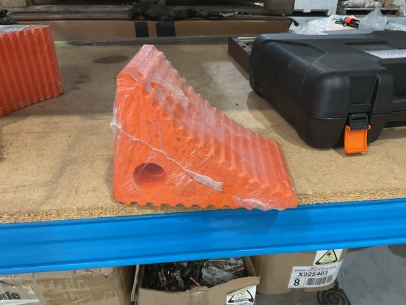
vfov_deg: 48.2
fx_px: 340
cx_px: 203
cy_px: 152
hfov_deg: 61.7
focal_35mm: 29
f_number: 1.8
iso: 320
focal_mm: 3
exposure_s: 1/40
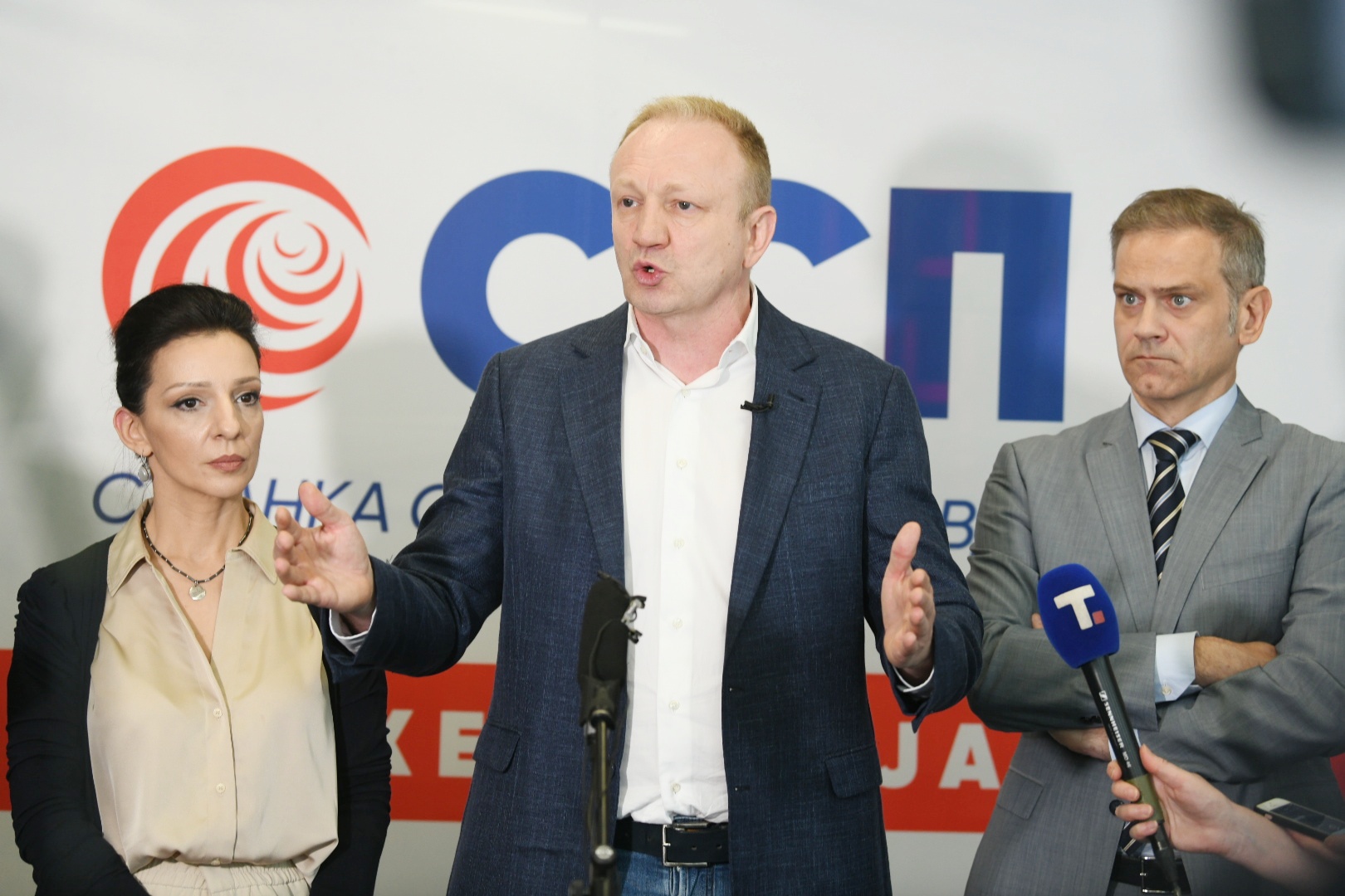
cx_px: 672
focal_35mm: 85
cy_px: 448
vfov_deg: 16.1
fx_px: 3175
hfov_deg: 23.9
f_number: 4
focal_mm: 85
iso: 1250
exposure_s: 1/125
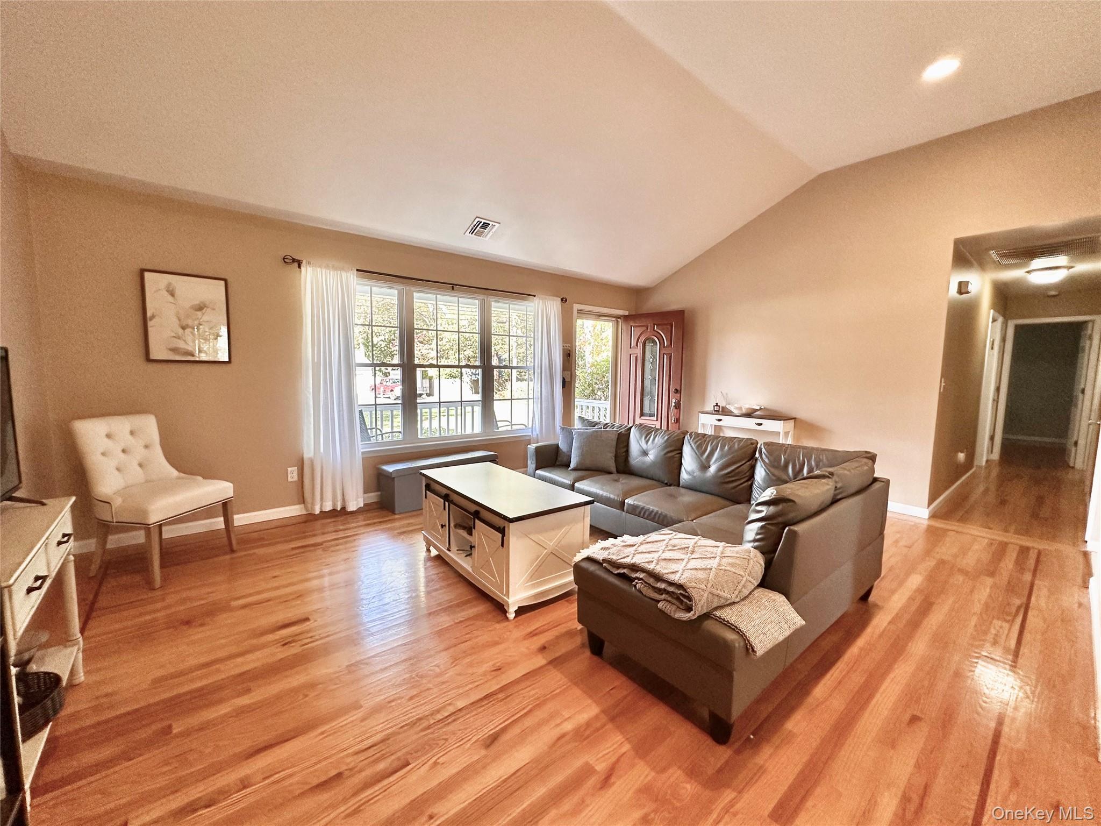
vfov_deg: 85.7
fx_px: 445
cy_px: 413
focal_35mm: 14
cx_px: 550
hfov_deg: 102.1
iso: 200
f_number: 2.2
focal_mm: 2.22
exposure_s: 1/120
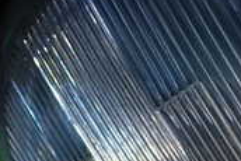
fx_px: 730
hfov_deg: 17.5
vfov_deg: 12.3
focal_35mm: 109
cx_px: 319
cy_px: 195
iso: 125
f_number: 2.3
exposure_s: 1/60
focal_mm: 5.4
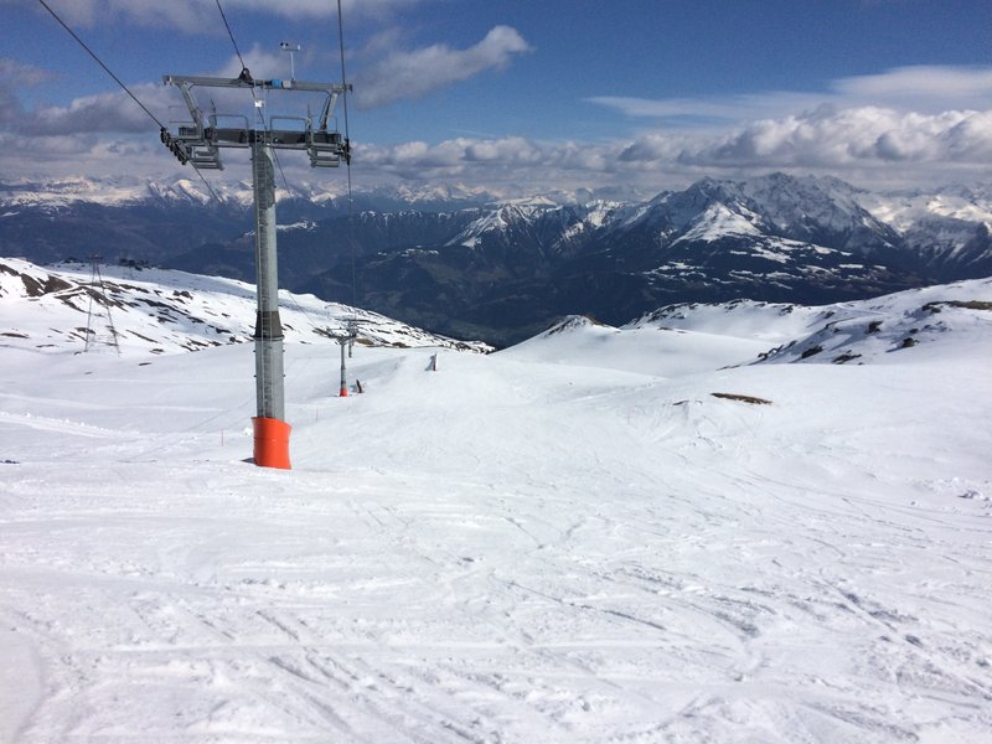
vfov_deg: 48.2
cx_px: 496
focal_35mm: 29
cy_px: 372
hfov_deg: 61.7
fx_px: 831
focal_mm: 4.15
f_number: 2.2
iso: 40
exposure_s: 1/10309
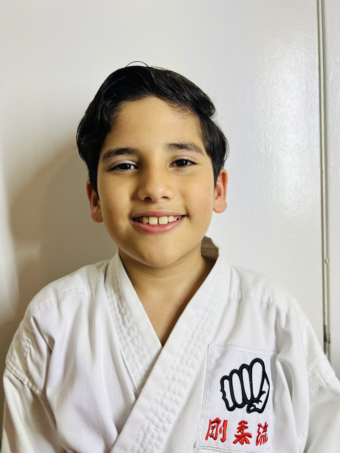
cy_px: 226
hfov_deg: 53.1
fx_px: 340
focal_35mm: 26
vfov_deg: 67.3
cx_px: 170
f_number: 1.5
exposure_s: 1/60
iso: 125
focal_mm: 5.7
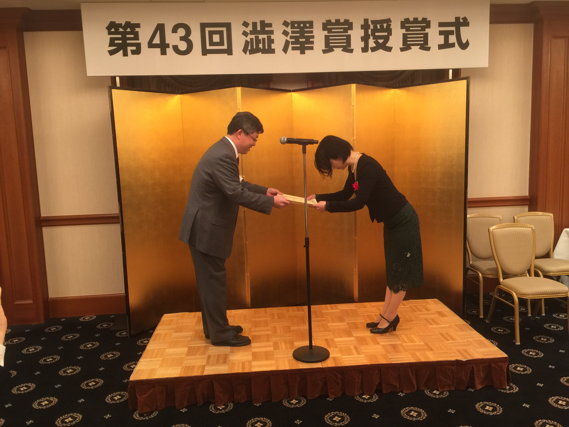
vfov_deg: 48.2
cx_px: 284
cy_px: 214
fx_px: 477
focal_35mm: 29
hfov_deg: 61.7
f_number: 2.2
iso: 80
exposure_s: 1/17
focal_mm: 4.15
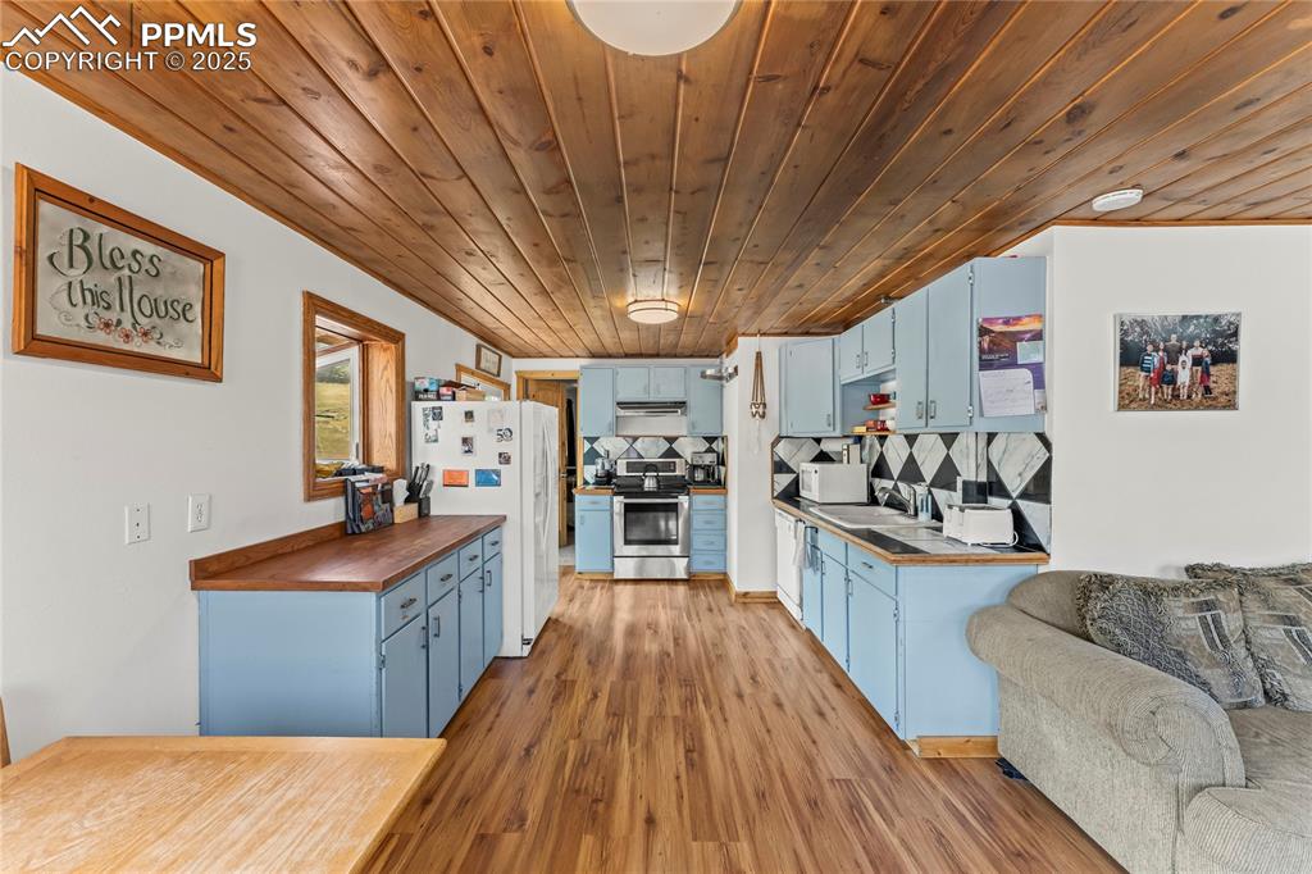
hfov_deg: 104.3
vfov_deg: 81.2
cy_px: 437
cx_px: 656
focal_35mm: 14
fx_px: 510
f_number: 8
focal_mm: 14
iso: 500
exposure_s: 1/25
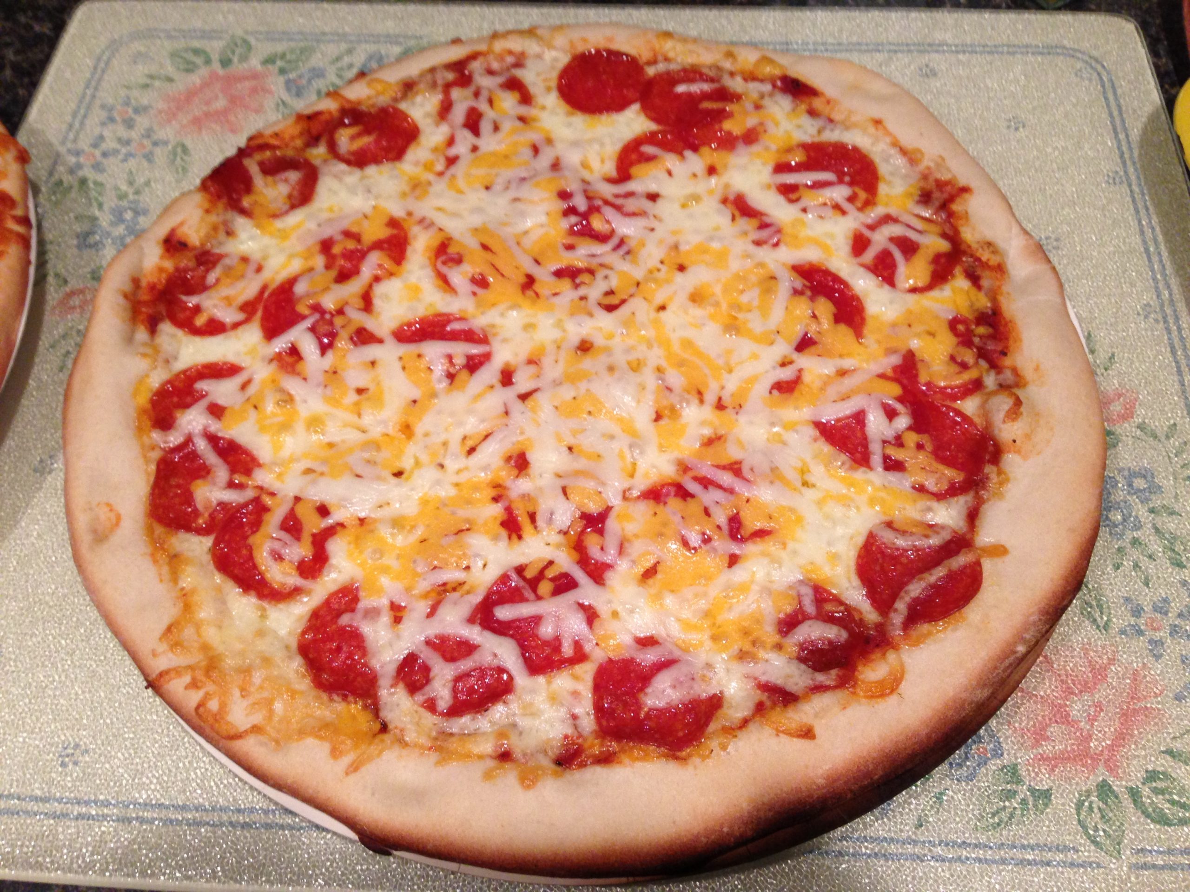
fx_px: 1134
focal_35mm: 33
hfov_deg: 55.4
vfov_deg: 42.9
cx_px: 595
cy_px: 446
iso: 200
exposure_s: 1/20
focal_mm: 4.13
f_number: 2.4
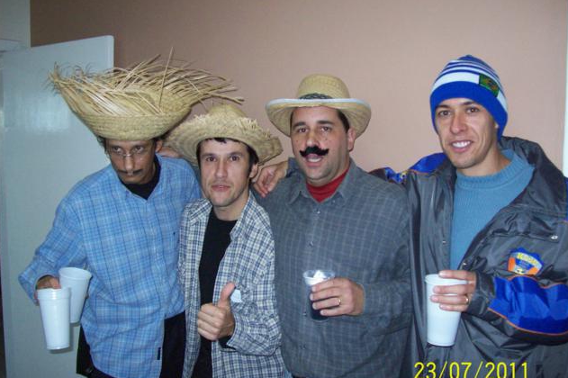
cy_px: 198
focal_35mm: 38
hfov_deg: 50.7
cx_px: 284
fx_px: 599
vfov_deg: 35.0
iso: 200
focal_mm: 6
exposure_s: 1/64
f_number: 2.7
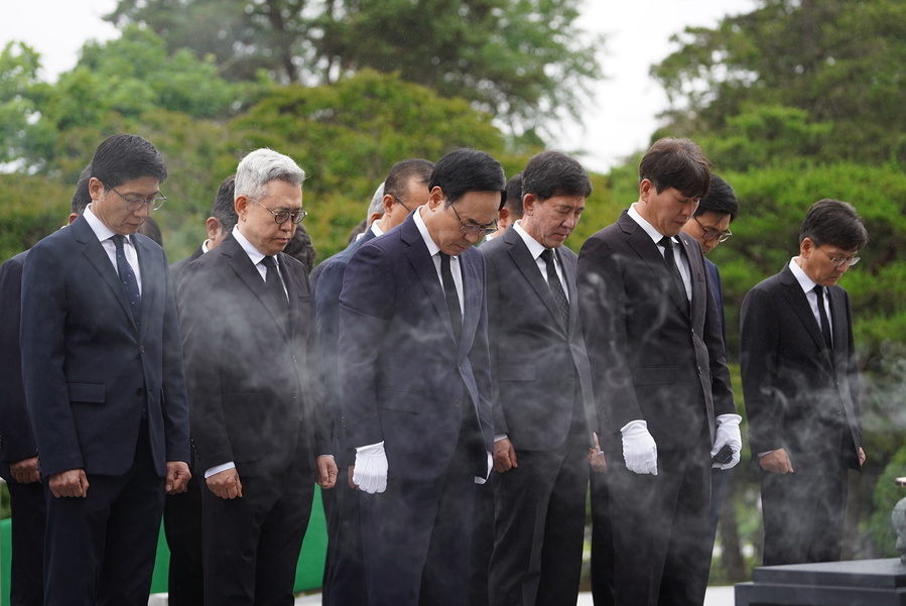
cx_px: 453
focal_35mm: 128
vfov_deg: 10.7
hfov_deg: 16.0
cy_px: 303
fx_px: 3224
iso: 500
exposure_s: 1/400
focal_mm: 128
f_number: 4
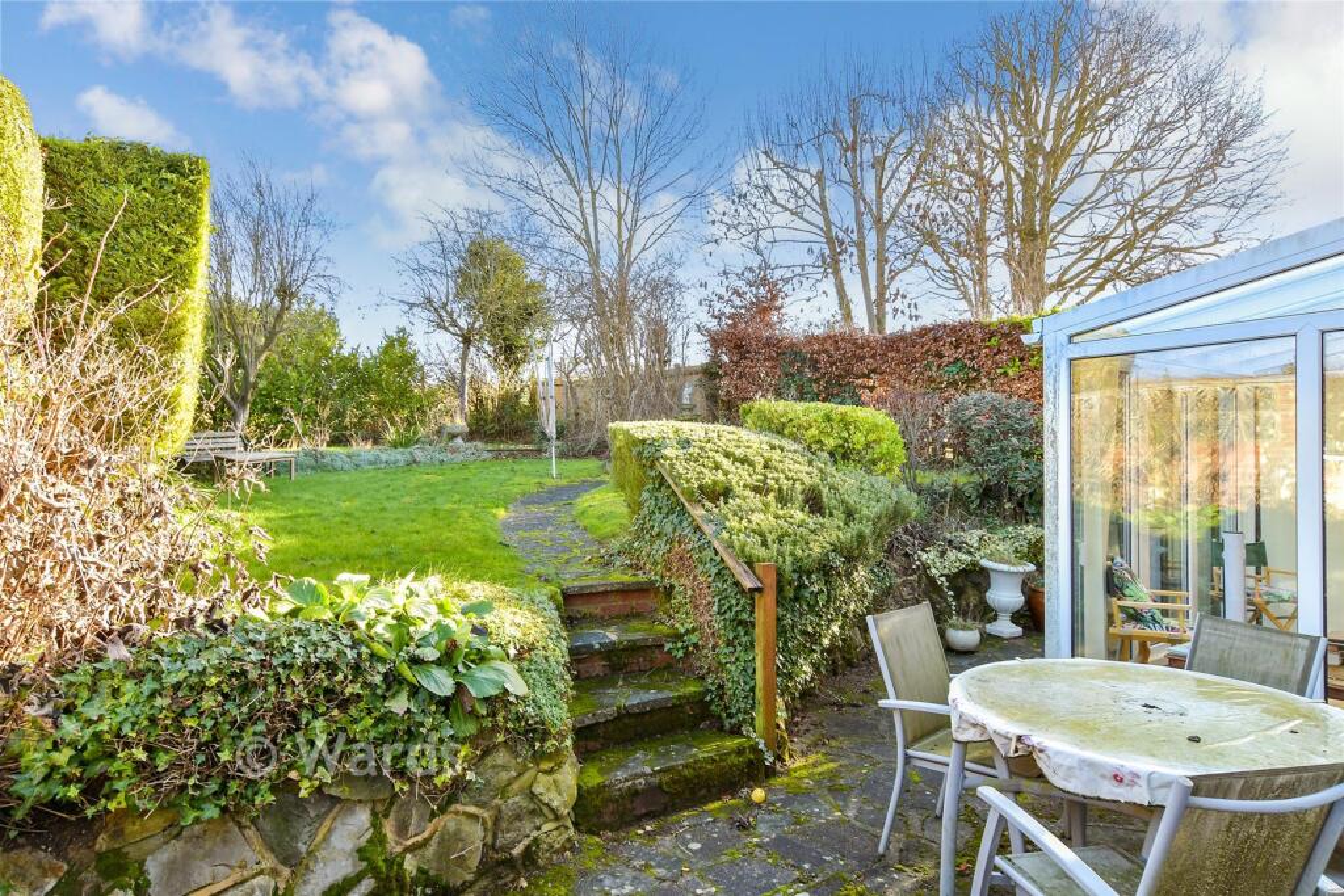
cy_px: 448
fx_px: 560
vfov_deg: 77.3
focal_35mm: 15
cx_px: 672
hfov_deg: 100.4
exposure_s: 1/30
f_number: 8
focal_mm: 10
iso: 160
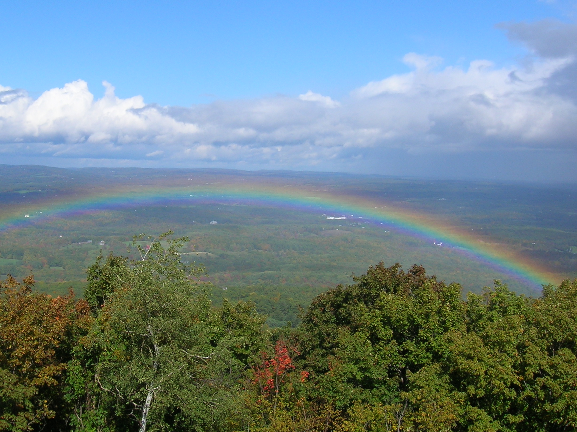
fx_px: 733
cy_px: 169
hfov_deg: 42.7
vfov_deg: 32.7
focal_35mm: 44
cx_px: 226
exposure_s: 1/556
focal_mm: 5.7
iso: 50
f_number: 4.9
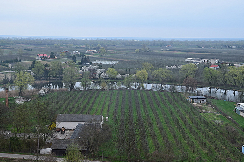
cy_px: 81
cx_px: 122
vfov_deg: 28.7
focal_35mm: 47
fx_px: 319
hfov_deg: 41.9
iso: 400
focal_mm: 30
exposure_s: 1/80
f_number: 9
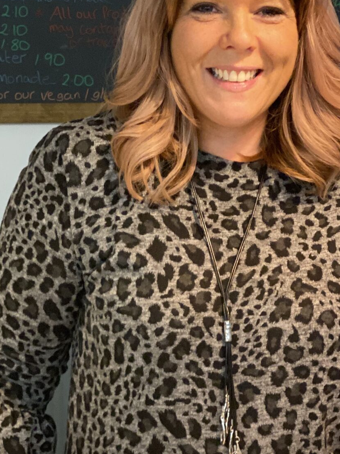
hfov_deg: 12.6
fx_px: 1546
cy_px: 194
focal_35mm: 118
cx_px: 174
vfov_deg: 16.7
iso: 200
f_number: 2
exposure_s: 1/50
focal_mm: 6
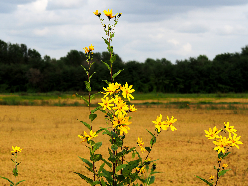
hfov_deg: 16.4
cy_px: 93
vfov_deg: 12.3
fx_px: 860
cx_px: 124
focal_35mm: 120
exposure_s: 1/320
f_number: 8
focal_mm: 60
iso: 200
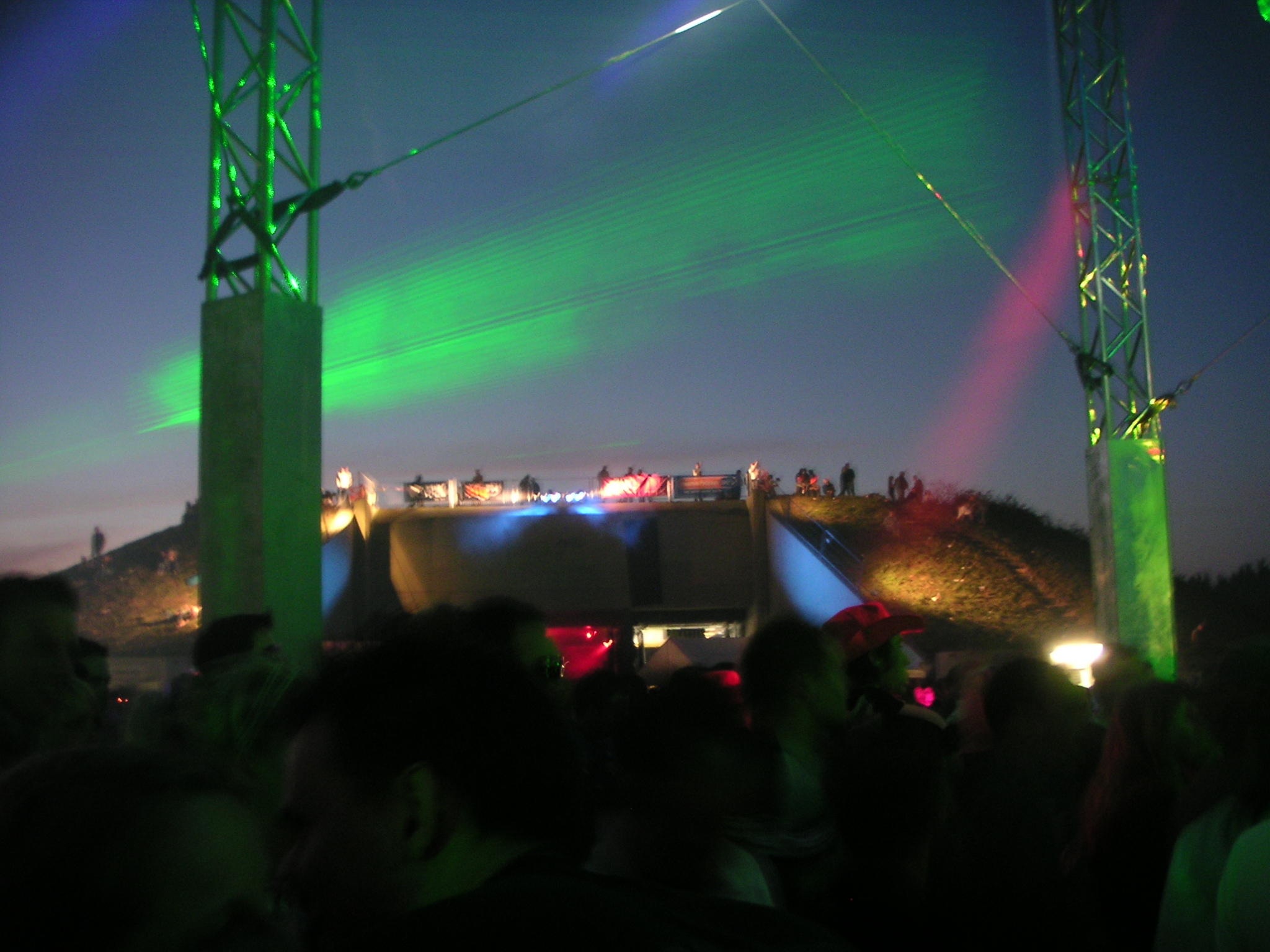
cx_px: 635
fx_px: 1357
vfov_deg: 38.7
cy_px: 476
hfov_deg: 50.1
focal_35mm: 37
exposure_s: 1/2
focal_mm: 5.7
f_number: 2.8
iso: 100
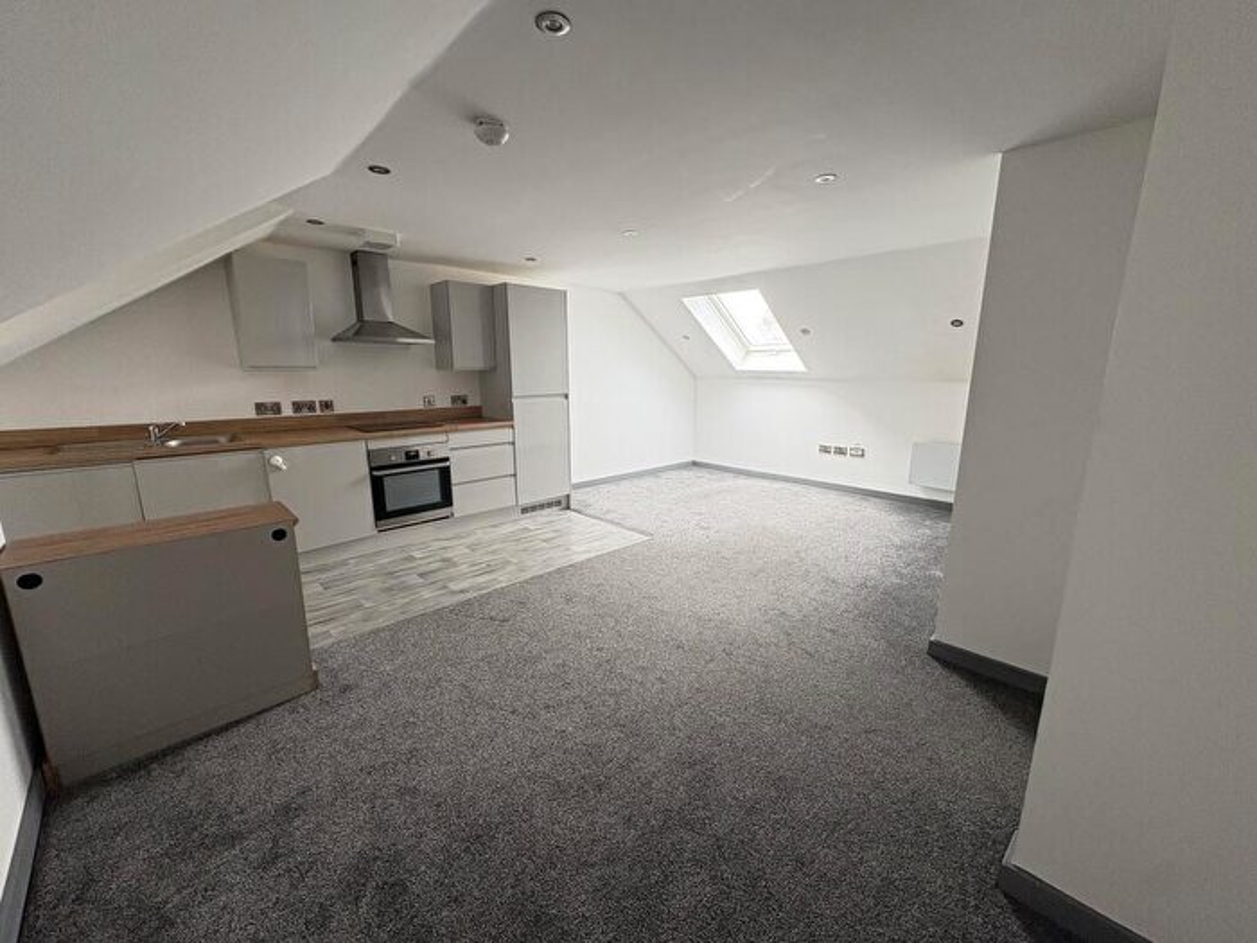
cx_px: 628
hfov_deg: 102.1
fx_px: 508
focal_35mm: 14
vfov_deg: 85.7
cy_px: 472
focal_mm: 2.22
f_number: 2.2
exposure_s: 1/99
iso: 200
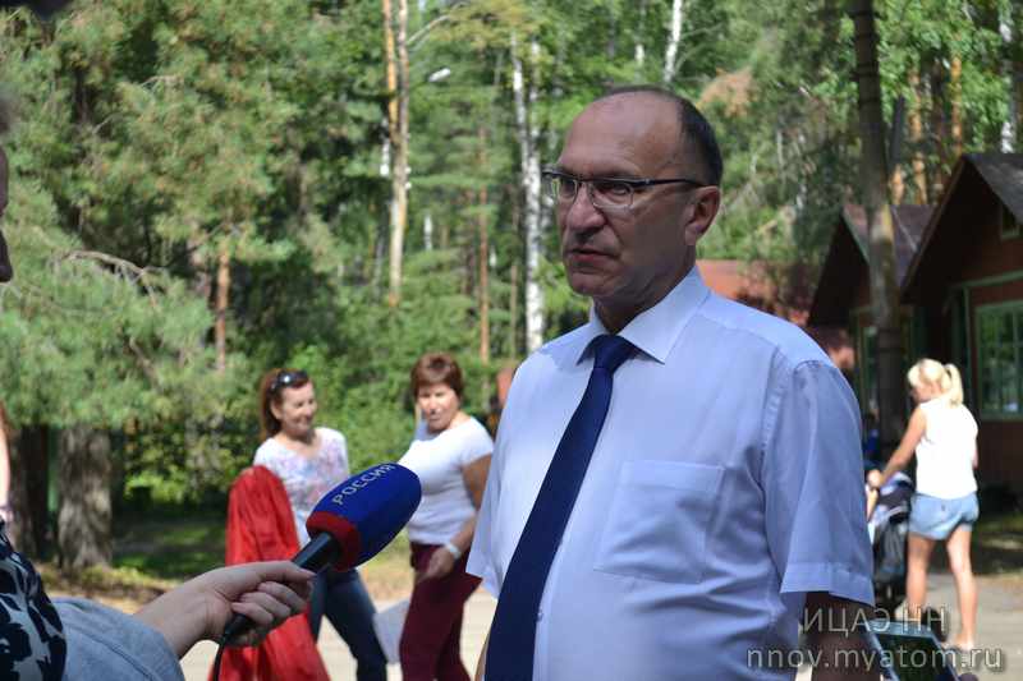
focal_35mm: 82
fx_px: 2344
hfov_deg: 24.6
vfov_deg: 16.5
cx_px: 512
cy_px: 340
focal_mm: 55
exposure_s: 1/125
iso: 100
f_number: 5.6
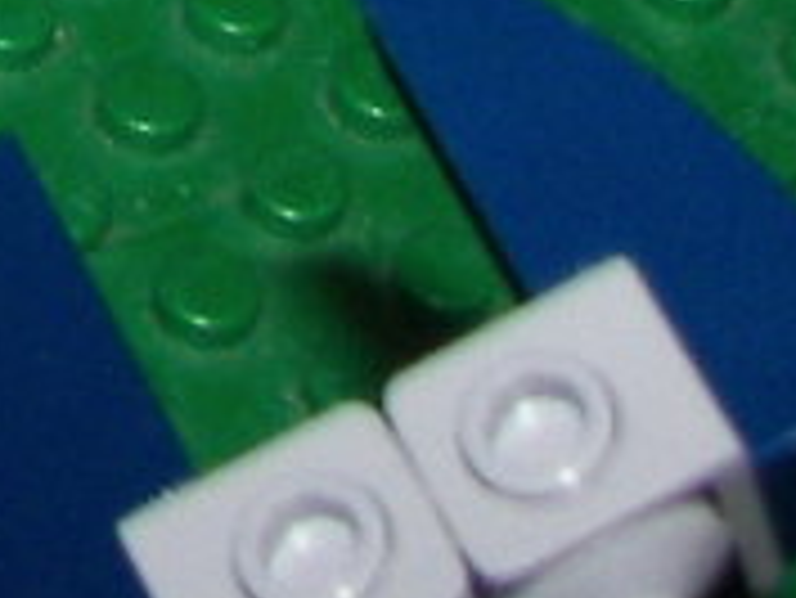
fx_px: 5983
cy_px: -1331
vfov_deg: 5.3
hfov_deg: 7.4
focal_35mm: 260
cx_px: -607
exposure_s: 1/30
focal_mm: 6
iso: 100
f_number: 2.8
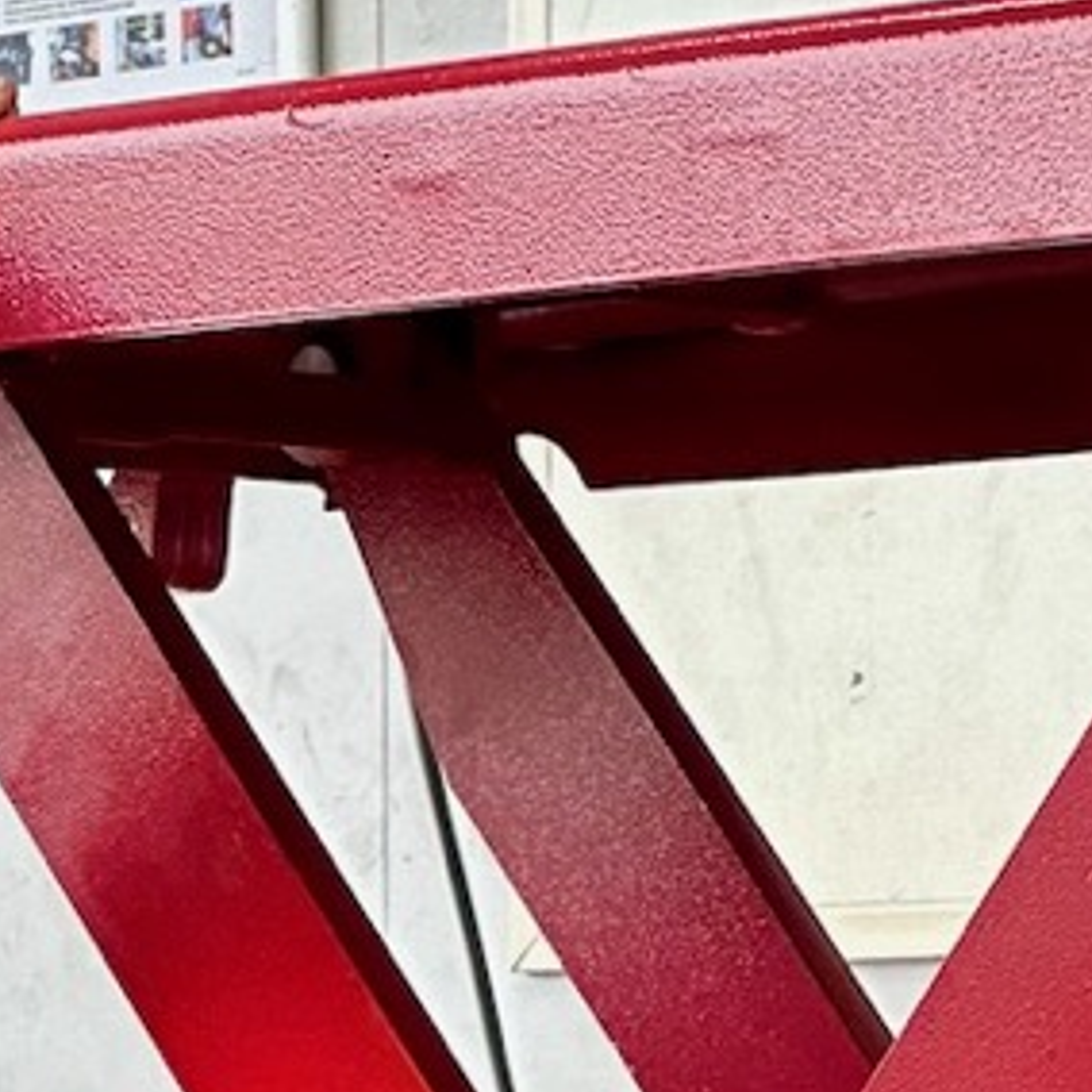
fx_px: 10279
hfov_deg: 6.1
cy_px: 1834
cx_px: 361
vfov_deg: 6.0
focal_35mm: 288
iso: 50
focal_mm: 9
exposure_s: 1/100
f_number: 2.8
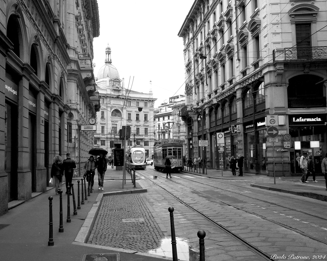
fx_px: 387
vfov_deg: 37.3
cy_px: 131
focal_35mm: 40
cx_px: 135
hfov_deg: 45.6
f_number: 11
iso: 400
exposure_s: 1/200
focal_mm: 18.3
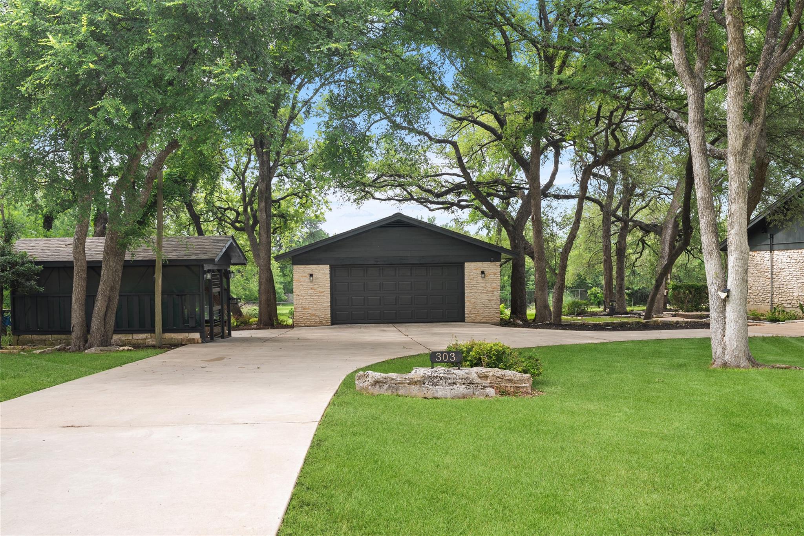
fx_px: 737
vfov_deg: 40.0
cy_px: 268
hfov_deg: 57.2
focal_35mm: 33
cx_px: 402
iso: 200
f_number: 9
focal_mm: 33
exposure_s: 1/13
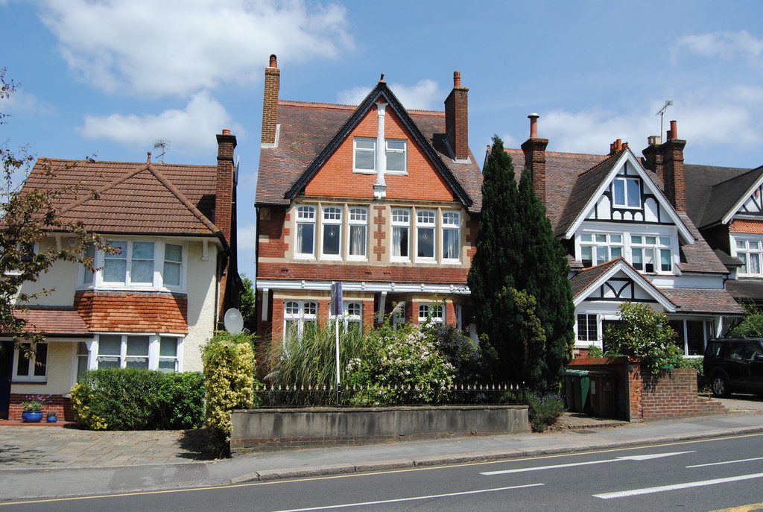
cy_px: 256
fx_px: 733
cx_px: 382
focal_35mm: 34
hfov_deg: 55.0
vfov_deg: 38.5
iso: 100
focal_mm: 23
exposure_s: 1/320
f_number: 8
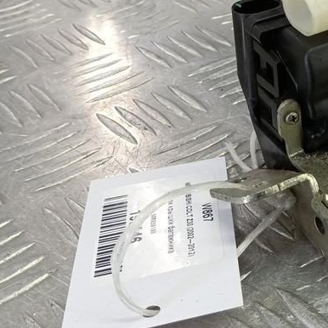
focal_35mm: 54
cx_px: 364
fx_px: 579
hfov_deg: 28.6
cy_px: 105
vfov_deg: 31.4
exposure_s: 1/50
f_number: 1.6
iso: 130
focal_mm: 4.11
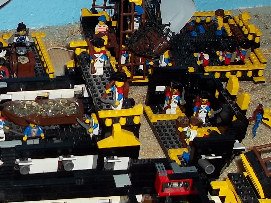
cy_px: 86
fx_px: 720
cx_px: 60
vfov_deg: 16.1
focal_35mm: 92
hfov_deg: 21.1
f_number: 2.9
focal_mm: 5.7
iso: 80
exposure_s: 1/30
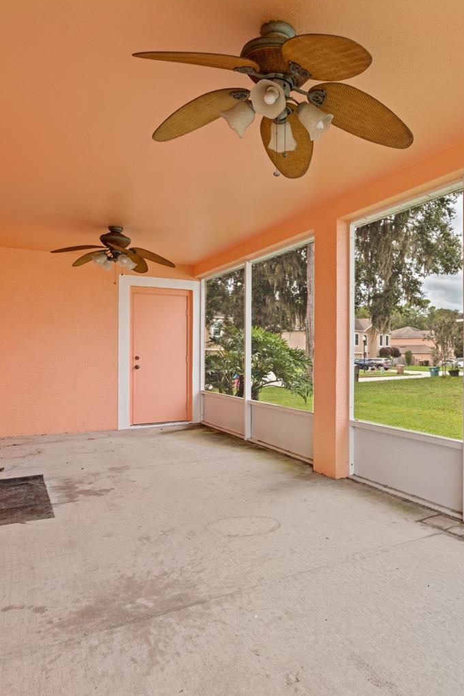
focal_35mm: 25
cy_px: 354
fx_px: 483
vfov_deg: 71.5
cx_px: 359
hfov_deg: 48.9
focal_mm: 16
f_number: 6.3
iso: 250
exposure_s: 1/60
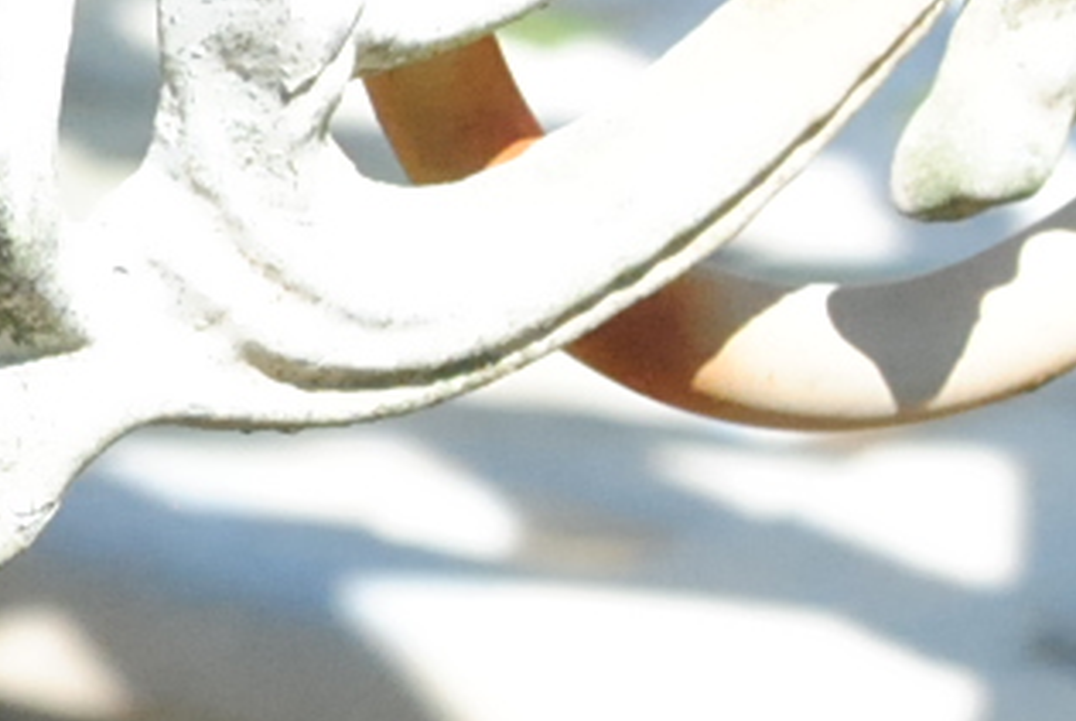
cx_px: -1056
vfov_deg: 3.3
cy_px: -38
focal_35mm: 424
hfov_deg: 4.8
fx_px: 12690
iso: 800
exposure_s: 1/500
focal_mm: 46
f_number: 10
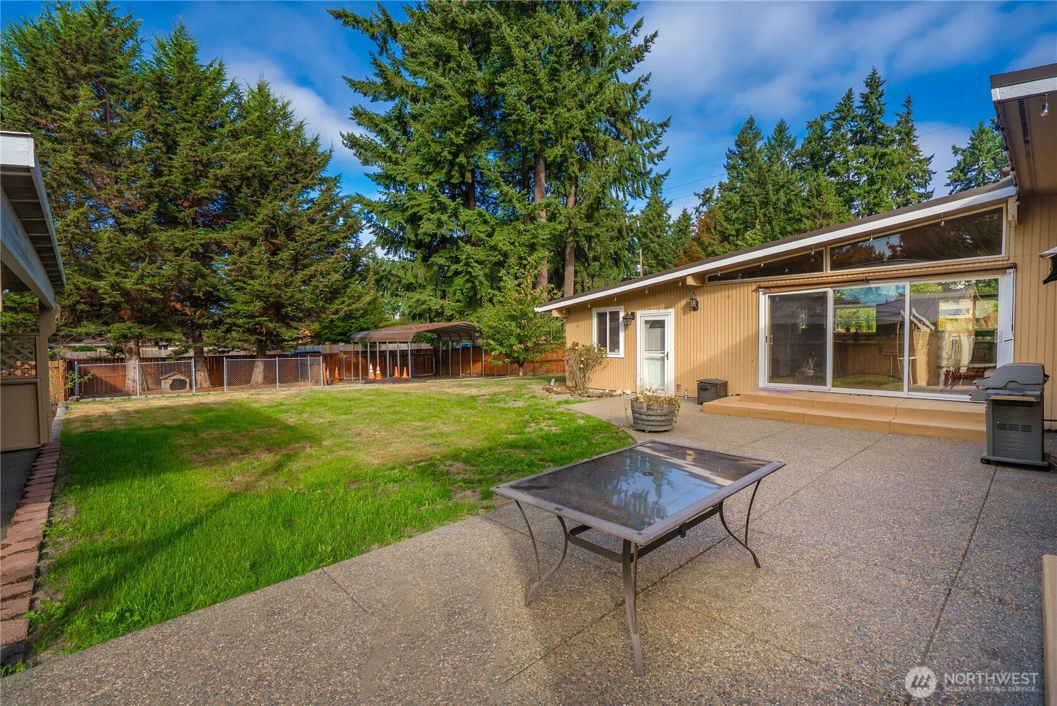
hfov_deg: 100.4
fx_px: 441
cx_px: 528
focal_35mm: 15
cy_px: 353
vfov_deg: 77.4
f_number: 7.1
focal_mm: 15
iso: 80
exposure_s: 1/80
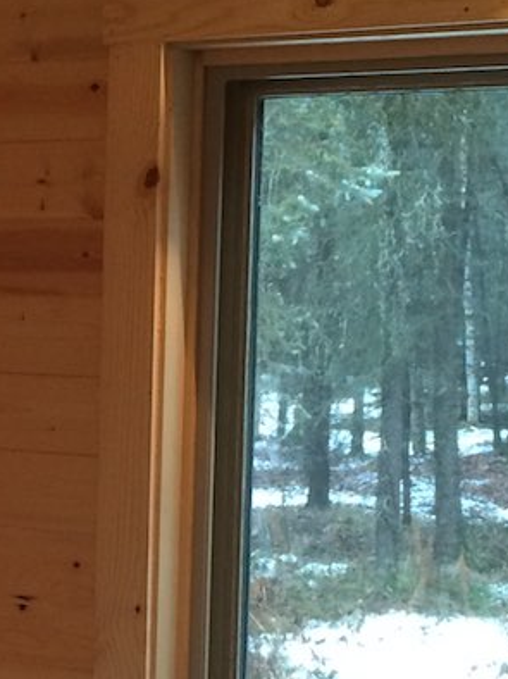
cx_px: -212
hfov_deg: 13.5
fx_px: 2037
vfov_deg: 18.9
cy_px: 421
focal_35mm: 104
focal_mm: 4.12
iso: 160
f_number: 2.2
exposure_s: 1/30
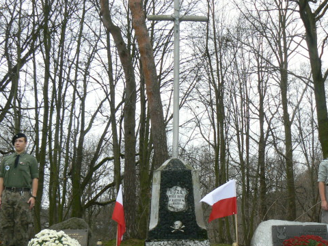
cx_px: 174
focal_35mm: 48
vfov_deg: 30.3
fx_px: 455
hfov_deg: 39.6
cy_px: 134
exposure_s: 1/80
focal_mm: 6
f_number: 2.8
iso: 100
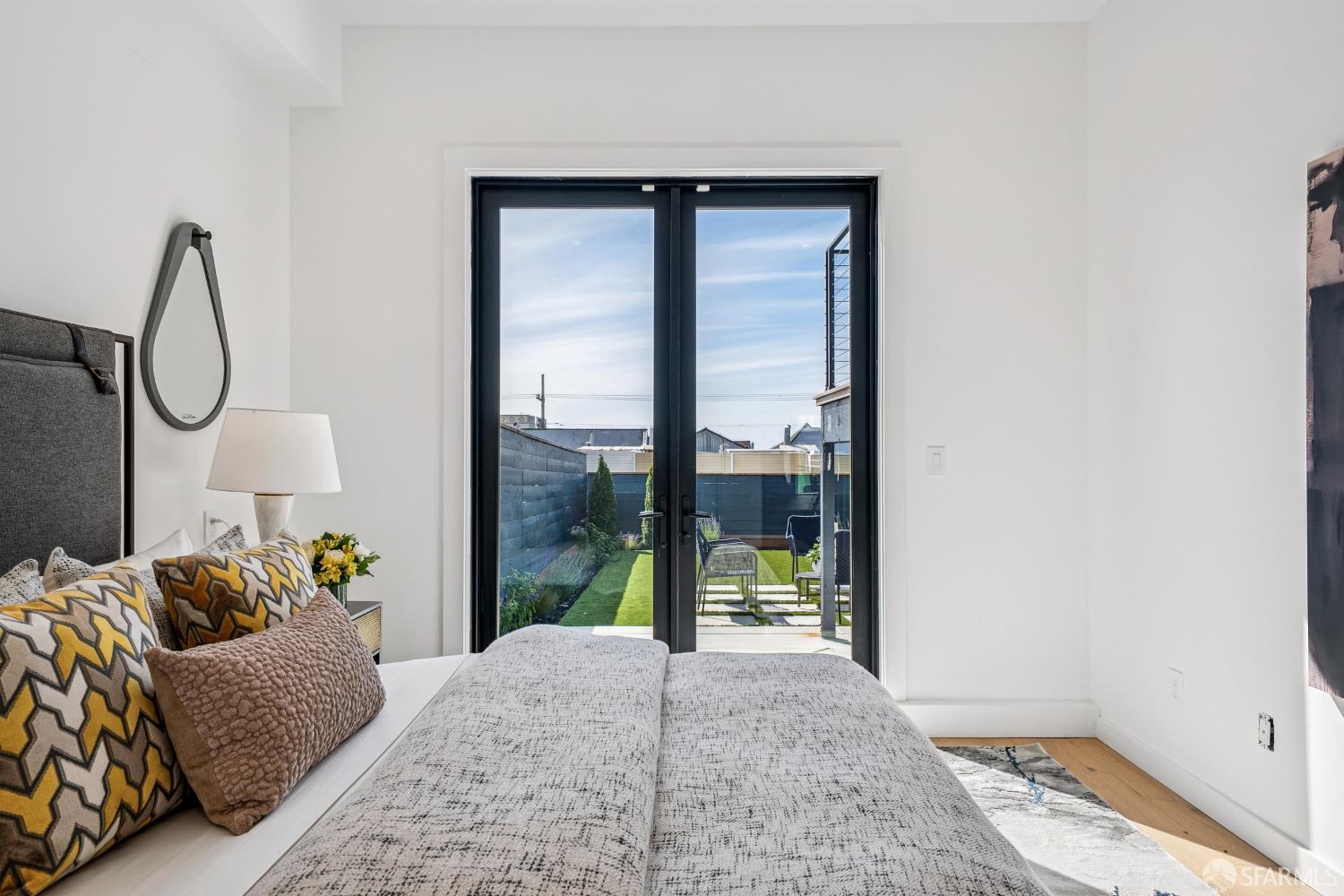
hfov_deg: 81.2
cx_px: 672
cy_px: 448
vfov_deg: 59.5
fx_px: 784
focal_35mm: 21
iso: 640
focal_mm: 21
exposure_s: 1/800
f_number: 8
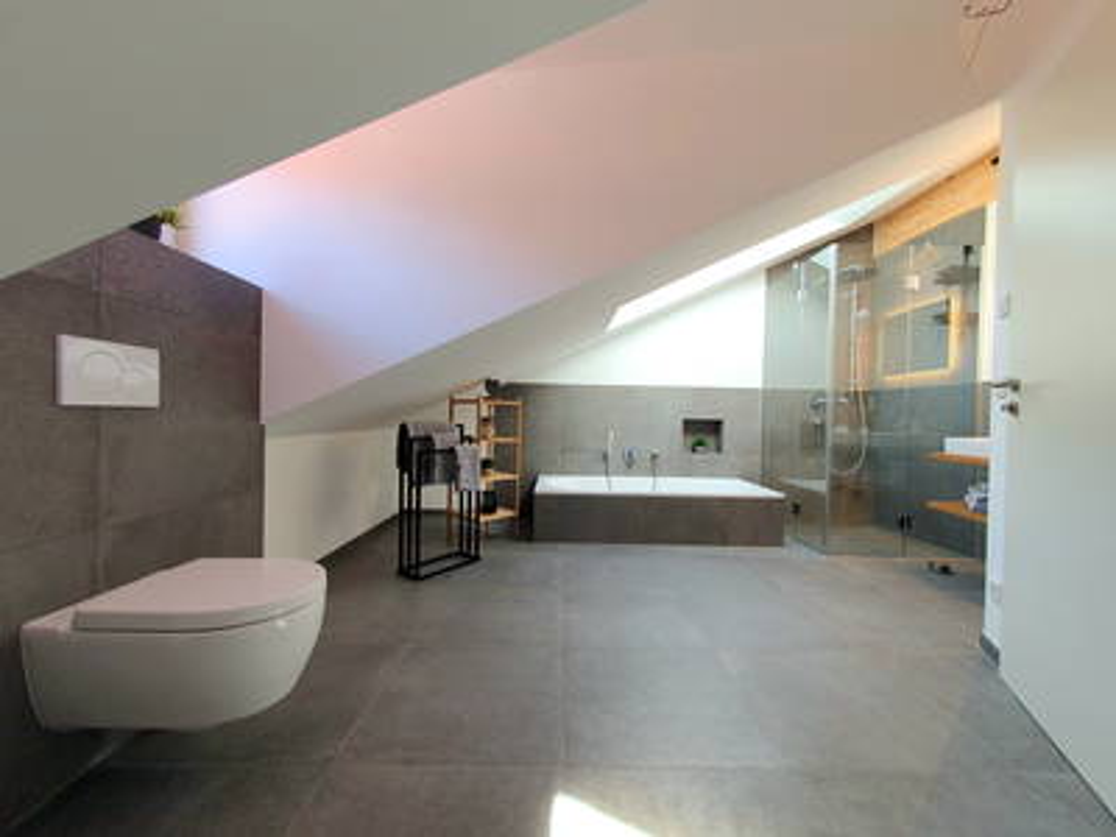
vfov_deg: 89.9
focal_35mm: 13
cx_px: 558
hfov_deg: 106.2
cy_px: 418
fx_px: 419
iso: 50
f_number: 2.2
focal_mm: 1.8
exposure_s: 1/50
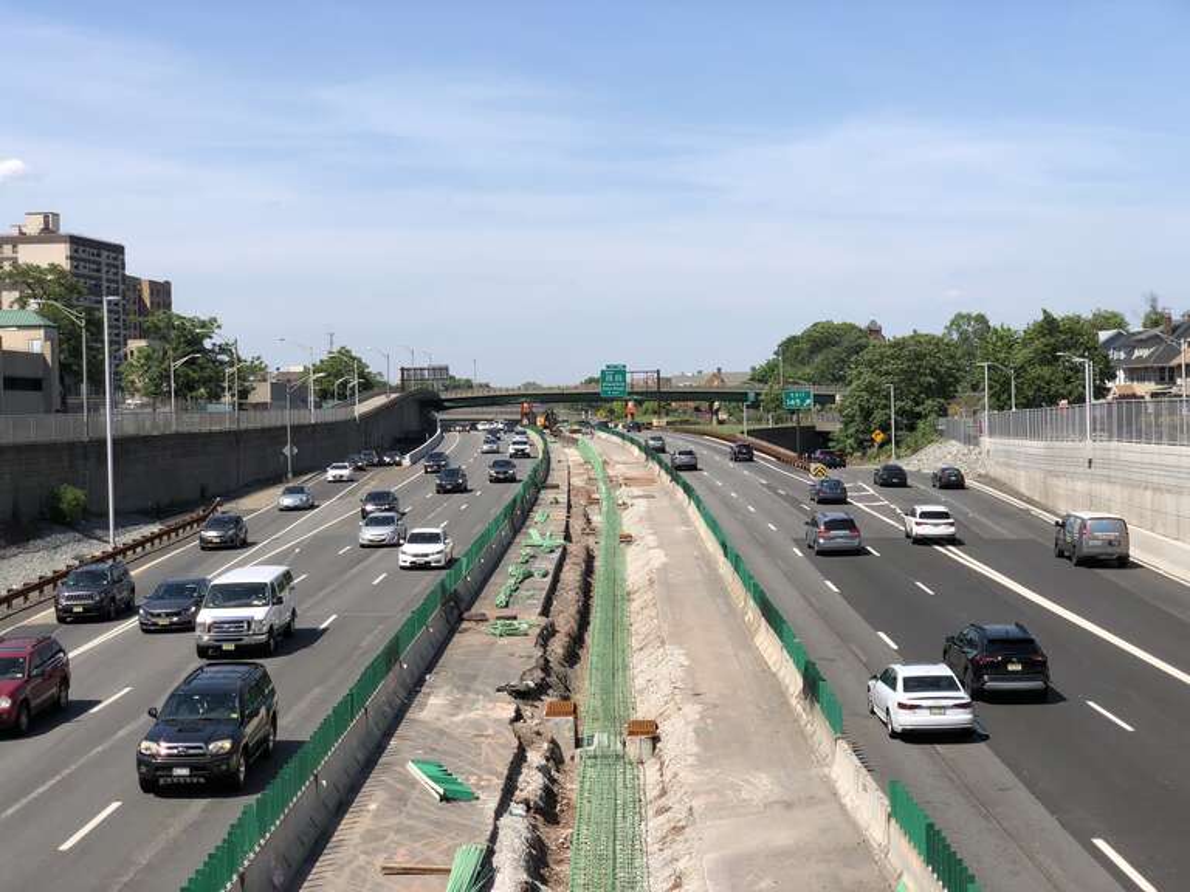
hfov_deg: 36.8
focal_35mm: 52
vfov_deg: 28.0
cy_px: 446
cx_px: 595
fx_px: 1788
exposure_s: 1/1185
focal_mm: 6
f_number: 2.4
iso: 16
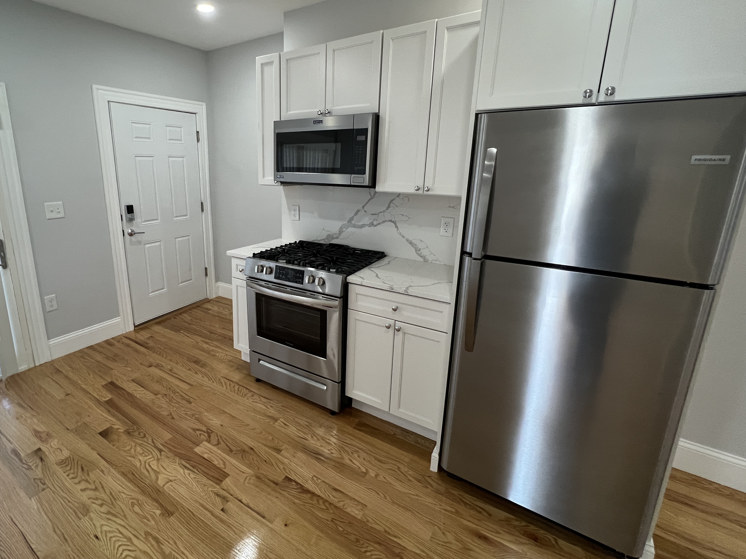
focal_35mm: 16
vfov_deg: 77.9
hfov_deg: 93.6
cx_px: 309
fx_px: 345
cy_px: 254
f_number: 1.8
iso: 320
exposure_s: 1/60
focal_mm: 1.57
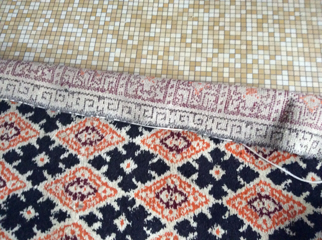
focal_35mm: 32
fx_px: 297
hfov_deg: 56.9
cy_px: 120
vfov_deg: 44.1
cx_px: 161
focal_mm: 3.3
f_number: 2.4
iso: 320
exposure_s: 1/17
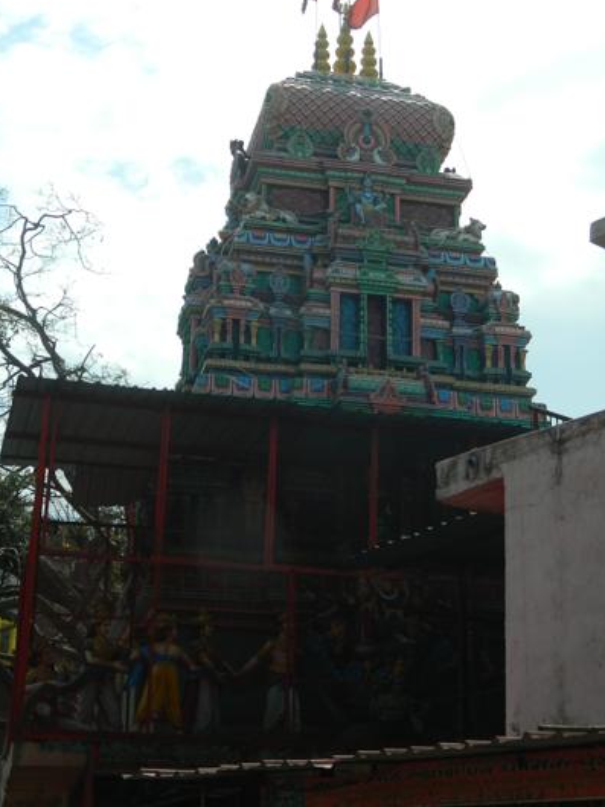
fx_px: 1444
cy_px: 416
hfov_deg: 23.6
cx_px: 373
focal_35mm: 62
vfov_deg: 31.2
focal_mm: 7.3
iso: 80
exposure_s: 1/250
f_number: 9.8
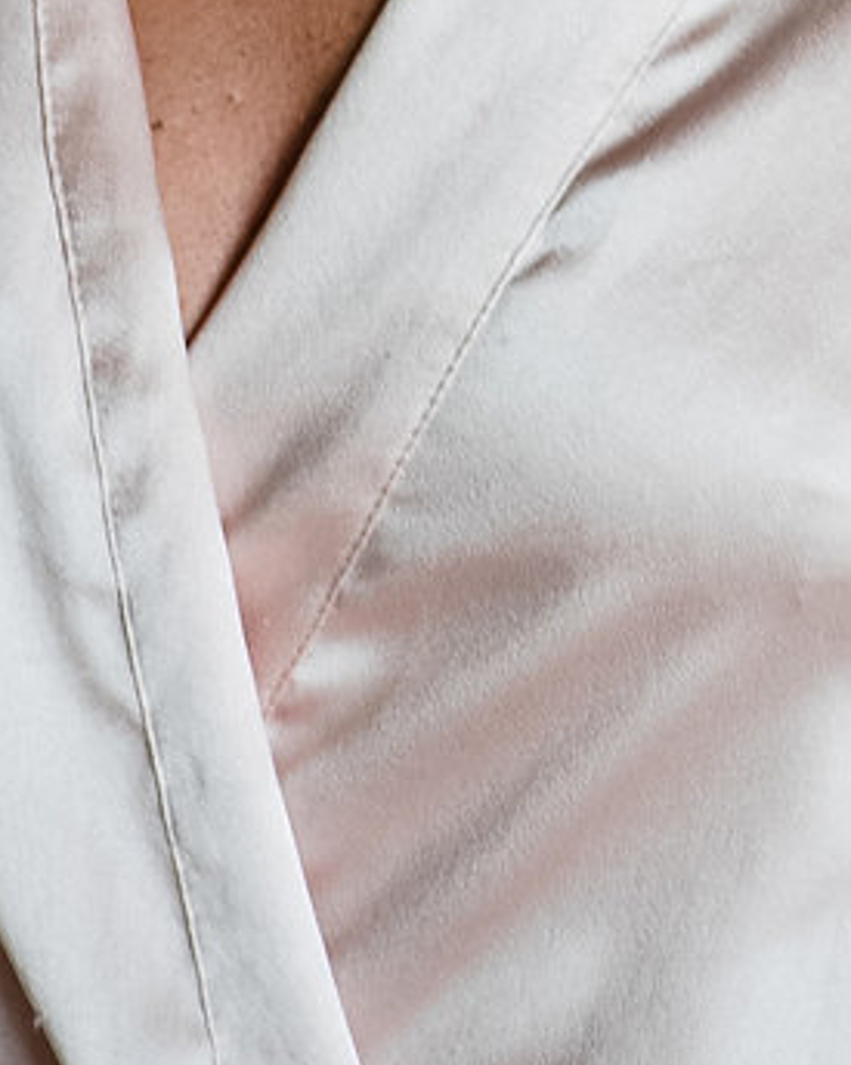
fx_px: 14961
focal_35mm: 475
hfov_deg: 3.2
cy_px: -670
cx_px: 1479
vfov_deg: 4.0
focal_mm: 85
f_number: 4.5
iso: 320
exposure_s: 1/100
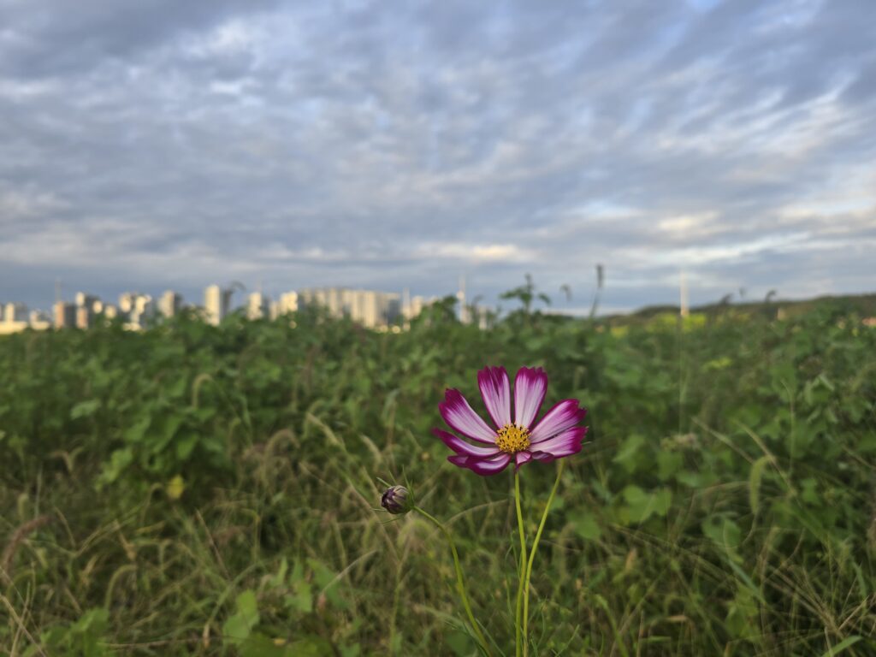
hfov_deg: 73.9
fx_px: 582
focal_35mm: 23
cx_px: 438
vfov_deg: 58.9
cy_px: 328
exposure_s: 1/180
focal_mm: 6.3
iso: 16
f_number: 1.7
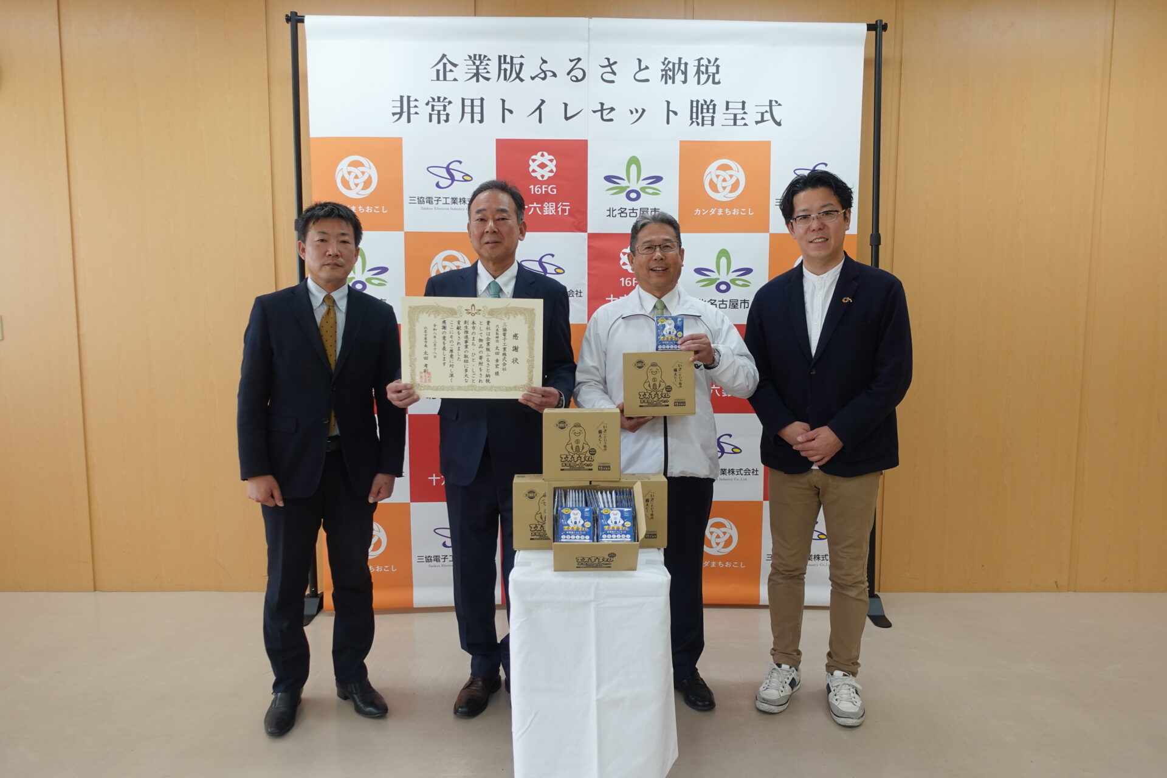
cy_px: 389
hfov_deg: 73.7
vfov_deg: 53.1
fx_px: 778
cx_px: 584
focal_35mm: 24
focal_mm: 9.4
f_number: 2.8
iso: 125
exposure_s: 1/60
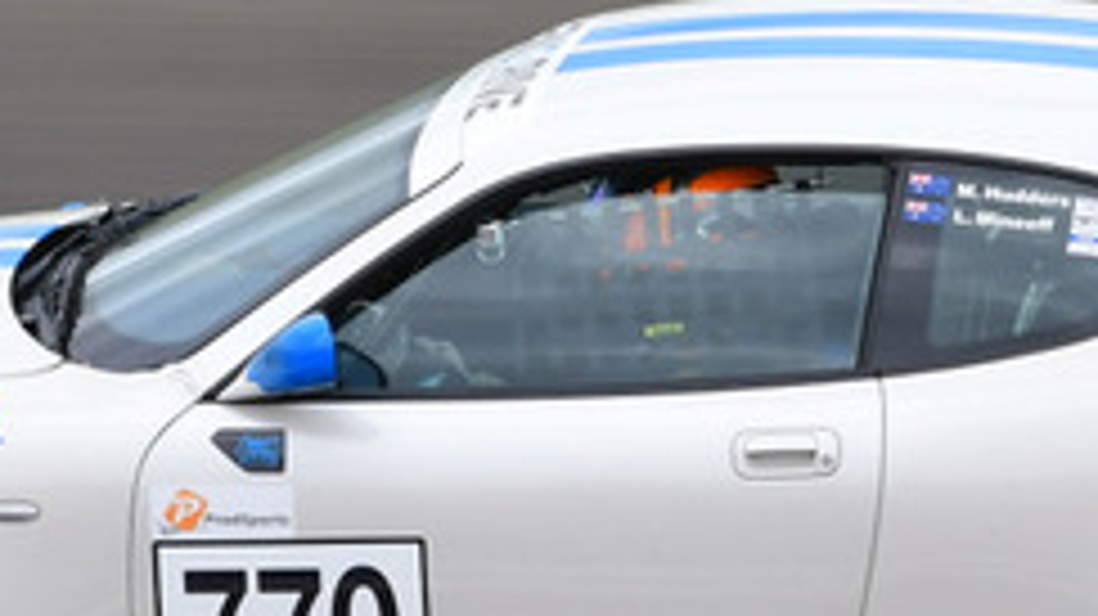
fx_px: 32972
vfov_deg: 1.1
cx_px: 738
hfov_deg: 1.9
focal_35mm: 1133
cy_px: 31
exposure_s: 1/250
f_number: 13
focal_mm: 220
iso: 400
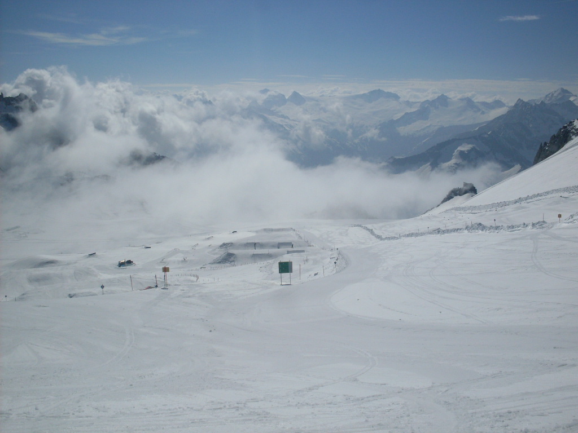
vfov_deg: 37.7
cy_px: 216
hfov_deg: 49.0
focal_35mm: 38
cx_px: 289
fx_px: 635
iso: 80
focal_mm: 6.3
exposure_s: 1/1500
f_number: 8.4
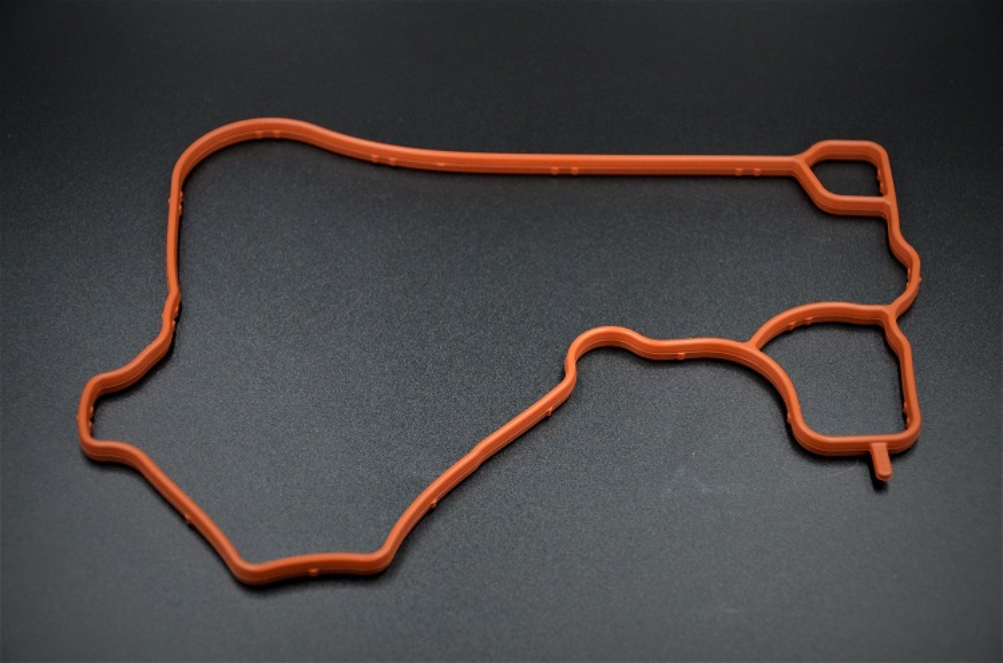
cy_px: 332
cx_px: 502
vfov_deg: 17.4
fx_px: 2168
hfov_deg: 26.1
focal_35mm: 78
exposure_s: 1/30
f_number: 5
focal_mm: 52
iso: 1600
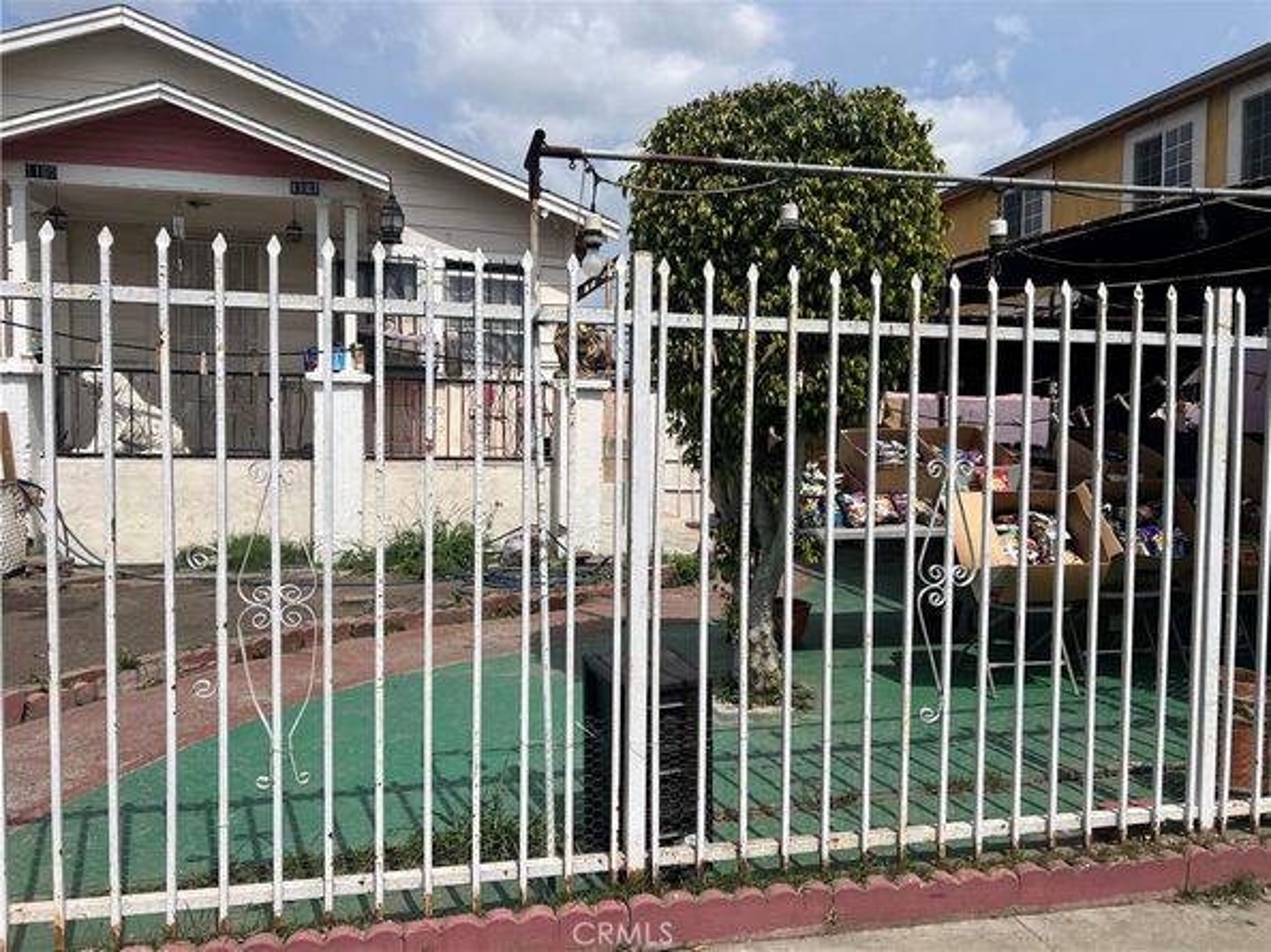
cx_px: 636
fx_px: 954
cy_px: 476
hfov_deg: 67.3
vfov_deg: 53.0
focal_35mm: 26
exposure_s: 1/7463
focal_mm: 5.7
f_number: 1.5
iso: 50
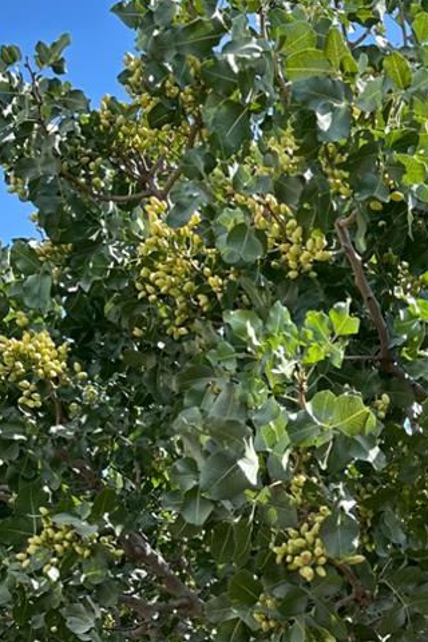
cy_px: 626
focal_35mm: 78
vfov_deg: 24.9
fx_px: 1391
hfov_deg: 17.2
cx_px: 386
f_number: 1.78
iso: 80
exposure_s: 1/1241
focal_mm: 6.86
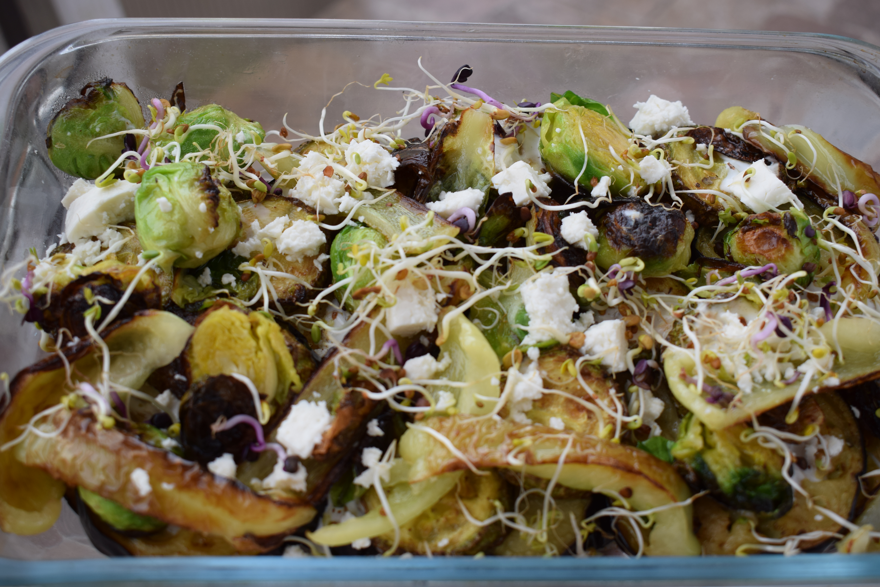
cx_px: 440
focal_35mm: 44
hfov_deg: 45.0
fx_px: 1063
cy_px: 294
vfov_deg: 30.8
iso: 200
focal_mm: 29
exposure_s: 1/160
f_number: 6.3
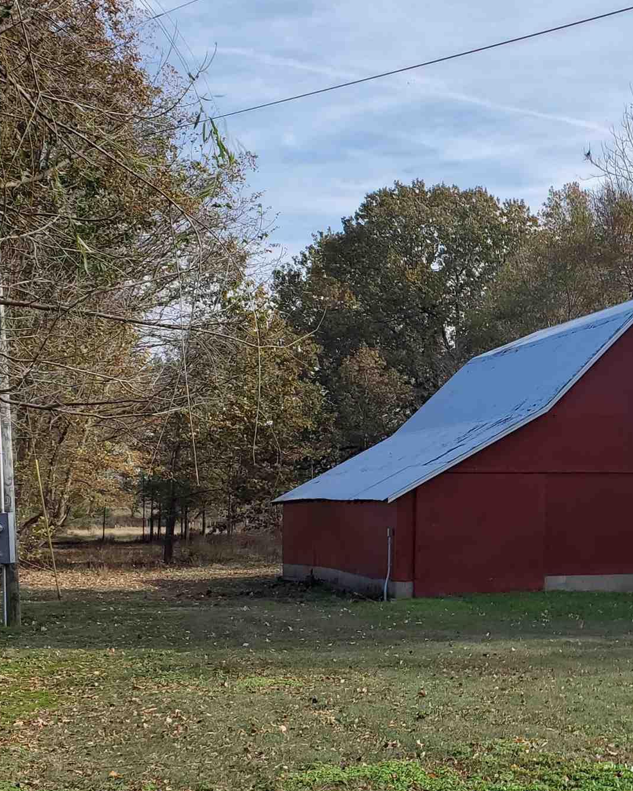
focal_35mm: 58
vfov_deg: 32.5
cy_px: 385
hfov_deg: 25.1
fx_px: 1358
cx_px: 623
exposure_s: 1/1093
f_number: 2.4
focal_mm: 4.3
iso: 50
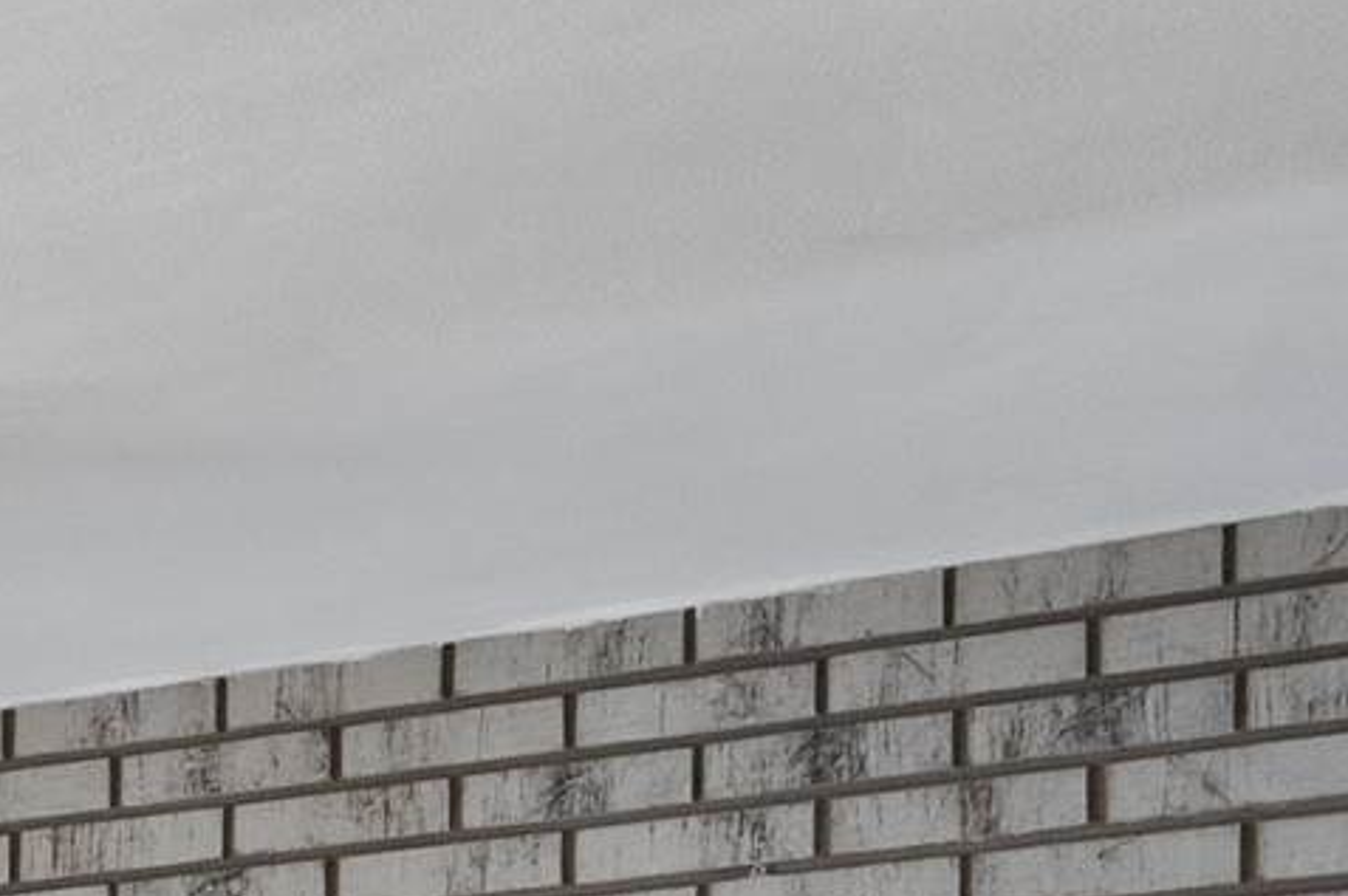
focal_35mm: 103
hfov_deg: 12.4
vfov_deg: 11.9
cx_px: -2354
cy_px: 1765
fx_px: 3853
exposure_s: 1/10
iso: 500
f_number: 7.1
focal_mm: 16
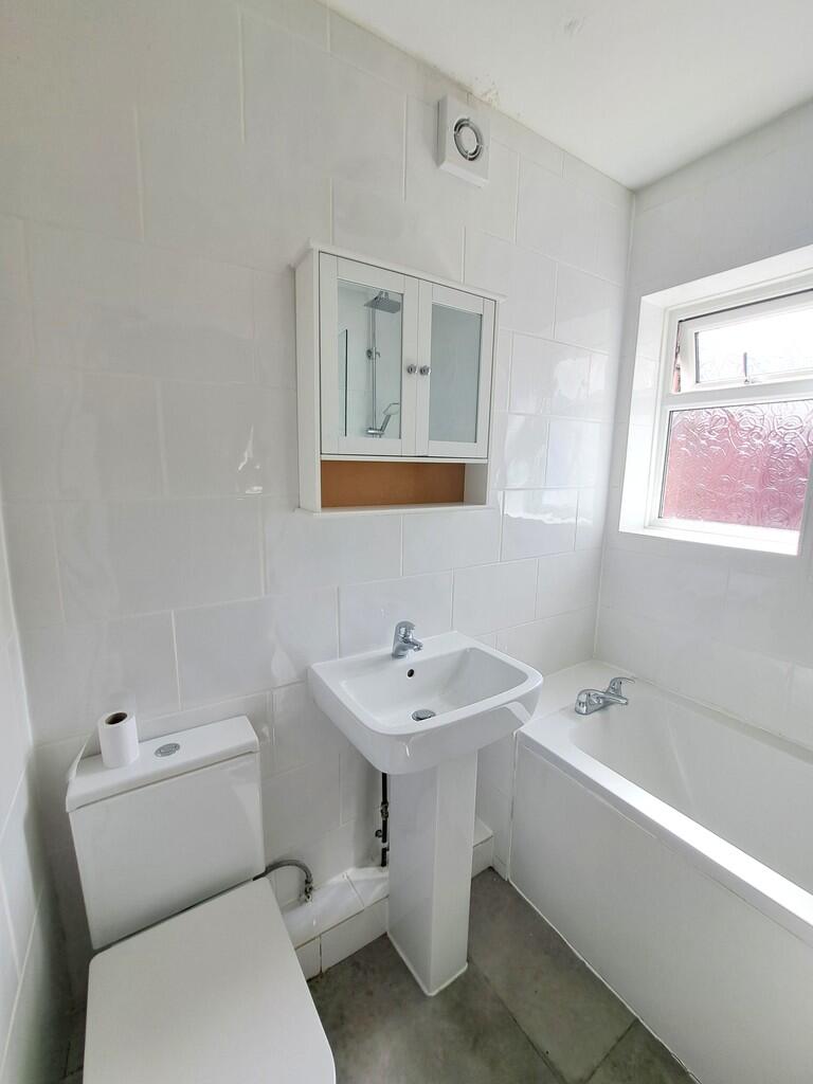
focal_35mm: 13
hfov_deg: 89.9
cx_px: 406
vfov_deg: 106.2
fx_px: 407
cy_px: 542
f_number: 2.2
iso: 50
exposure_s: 1/135
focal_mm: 1.74
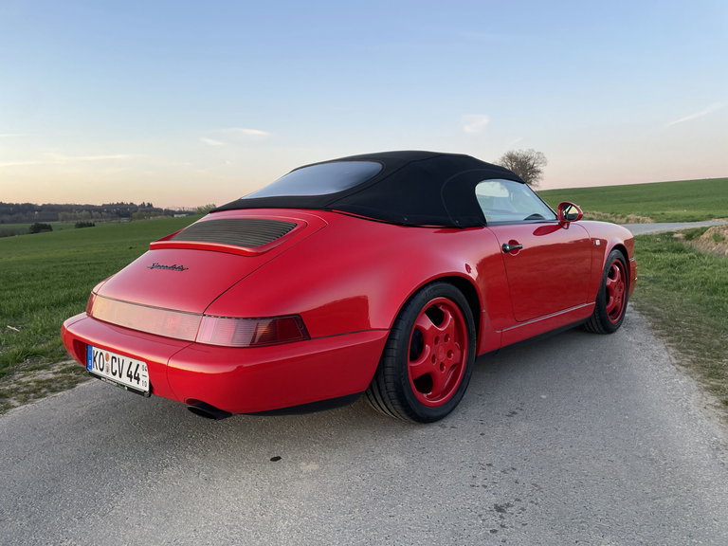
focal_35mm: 26
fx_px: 547
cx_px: 364
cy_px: 273
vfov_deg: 53.1
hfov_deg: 67.3
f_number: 1.6
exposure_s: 1/121
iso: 64
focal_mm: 4.2
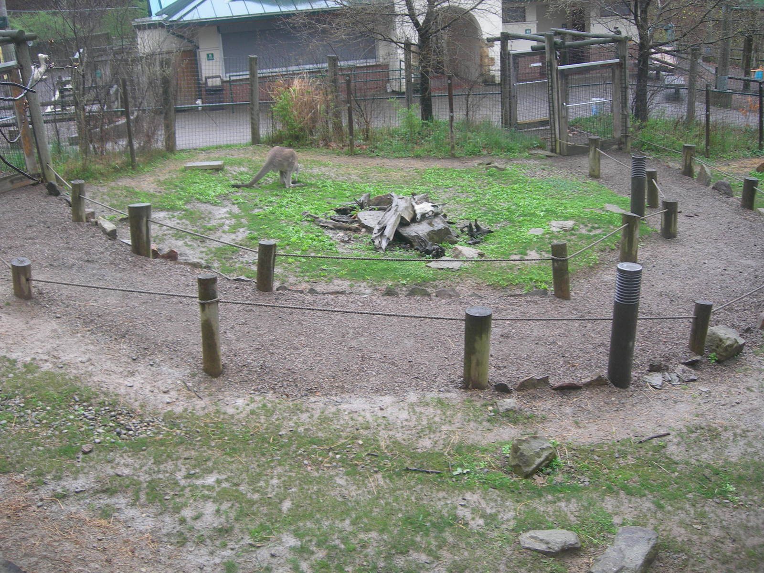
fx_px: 839
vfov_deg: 37.7
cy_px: 286
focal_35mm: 38
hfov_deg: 49.0
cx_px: 382
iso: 50
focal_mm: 7.8
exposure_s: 1/34
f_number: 2.8
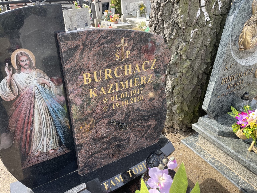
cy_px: 96
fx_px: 193
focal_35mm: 26
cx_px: 128
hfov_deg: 67.3
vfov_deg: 53.1
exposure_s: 1/796
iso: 32
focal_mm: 4.2
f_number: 1.6
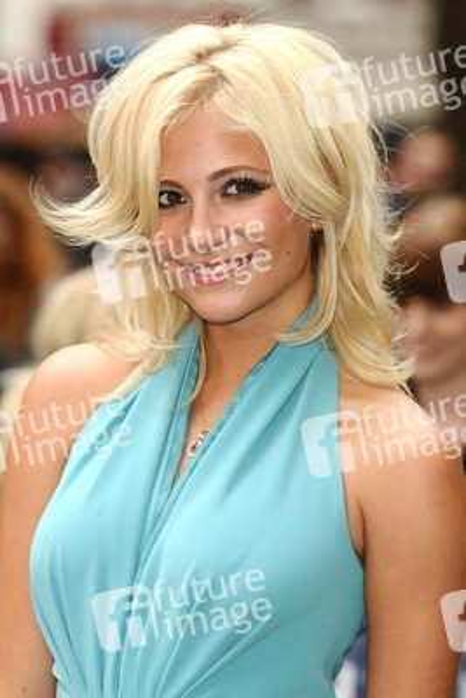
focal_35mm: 202
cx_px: 233
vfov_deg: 10.2
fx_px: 3928
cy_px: 349
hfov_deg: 6.8
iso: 320
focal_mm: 135
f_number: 4
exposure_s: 1/200
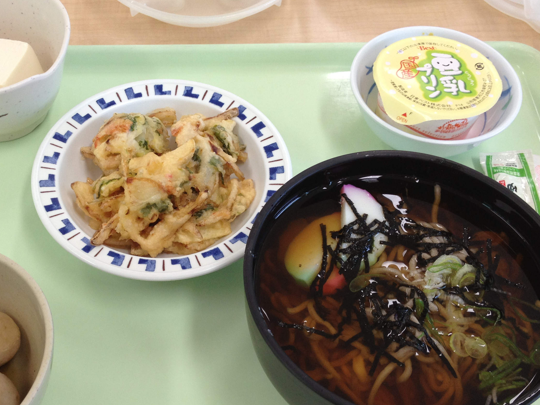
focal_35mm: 51
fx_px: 796
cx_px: 197
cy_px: 256
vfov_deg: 28.4
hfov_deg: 37.2
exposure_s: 1/60
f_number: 2.4
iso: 80
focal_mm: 4.28
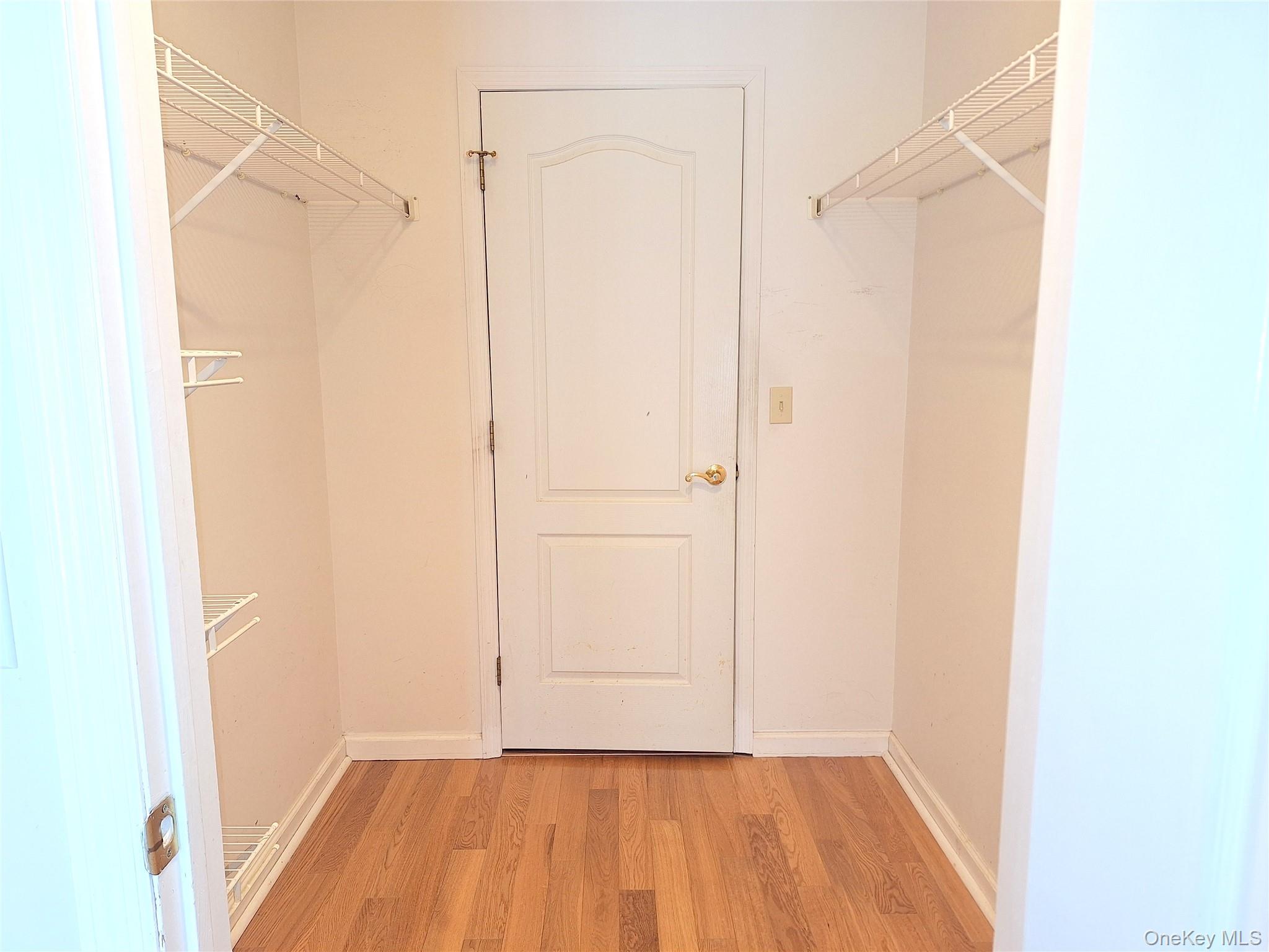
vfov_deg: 58.9
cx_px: 634
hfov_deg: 73.9
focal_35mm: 23
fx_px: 843
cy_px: 476
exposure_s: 1/40
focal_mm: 5.54
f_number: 1.8
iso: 64
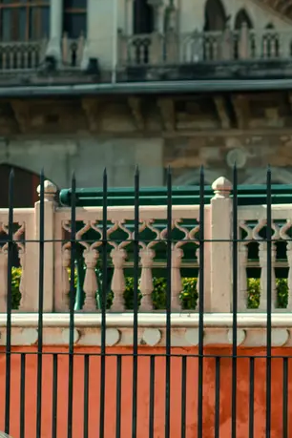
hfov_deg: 6.4
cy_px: -27
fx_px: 2543
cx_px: -305
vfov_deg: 9.8
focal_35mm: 209
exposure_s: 1/1250
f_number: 2.5
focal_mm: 50
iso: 100
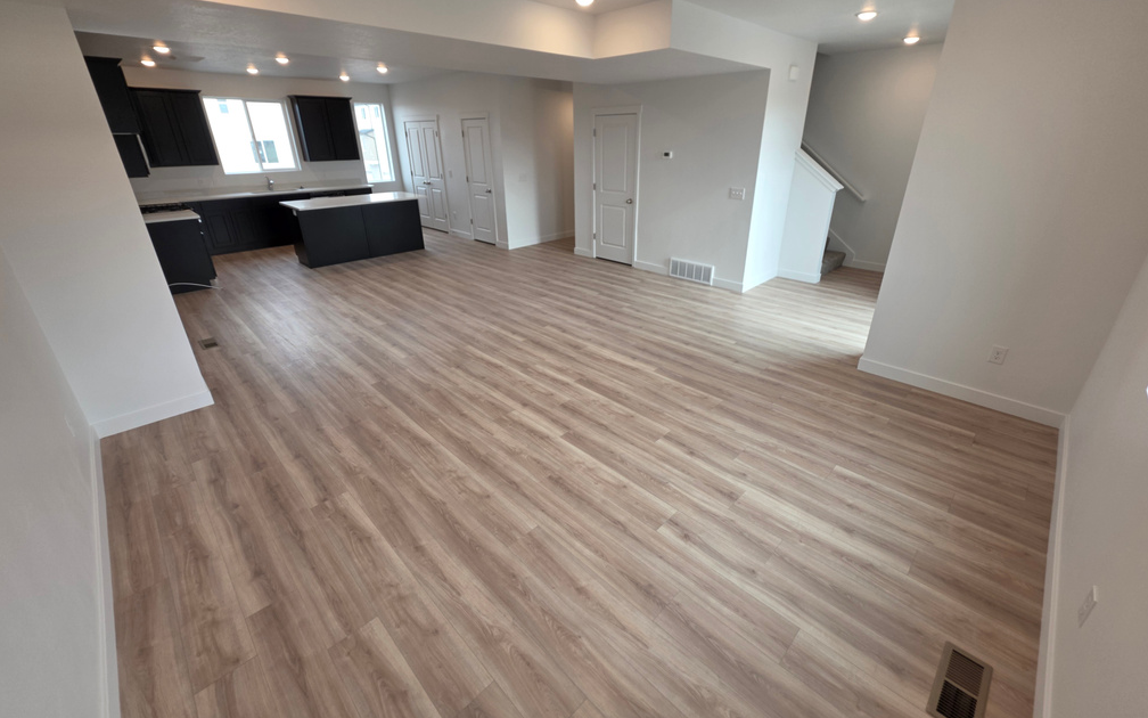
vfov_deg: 78.5
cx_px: 582
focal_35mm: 14
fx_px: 438
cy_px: 336
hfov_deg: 105.3
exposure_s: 1/120
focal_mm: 2.2
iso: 64
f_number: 1.9
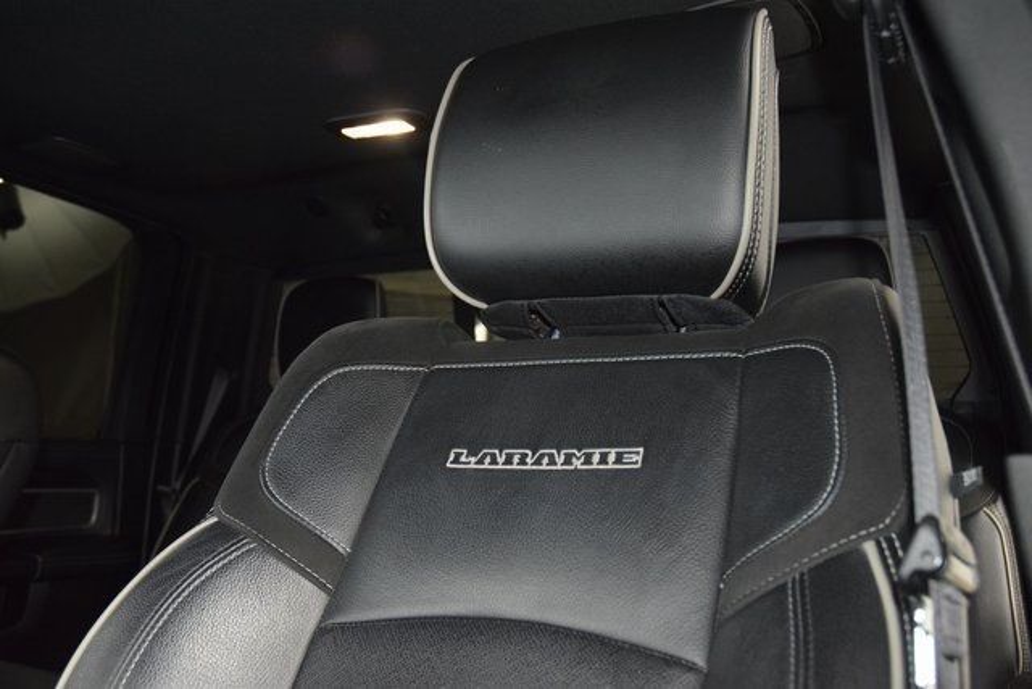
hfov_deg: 53.1
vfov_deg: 36.9
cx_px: 516
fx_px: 1032
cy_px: 344
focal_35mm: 36
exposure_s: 1/40
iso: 2500
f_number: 3.8
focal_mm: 24
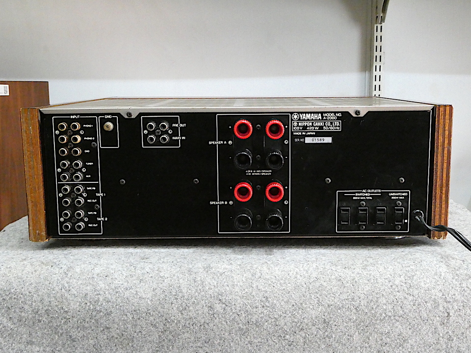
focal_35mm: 44
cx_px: 236
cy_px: 176
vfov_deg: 32.9
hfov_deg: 42.9
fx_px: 599
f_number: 6.3
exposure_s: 1/60
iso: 1600
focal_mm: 7.8
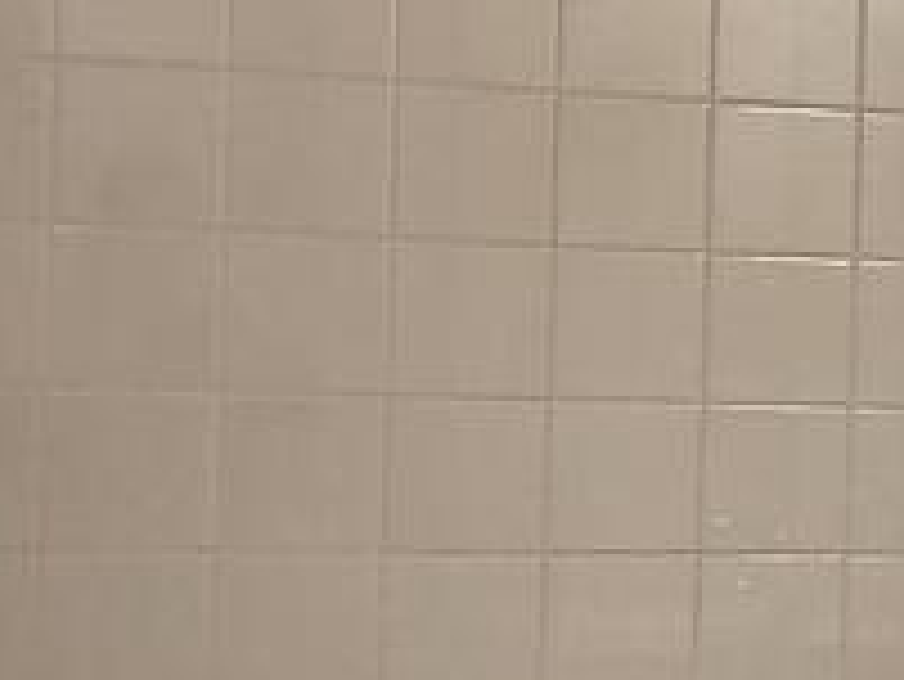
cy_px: 414
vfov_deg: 15.9
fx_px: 2430
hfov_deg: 19.6
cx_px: 1133
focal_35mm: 93
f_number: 2.2
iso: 125
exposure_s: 1/60
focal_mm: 2.2
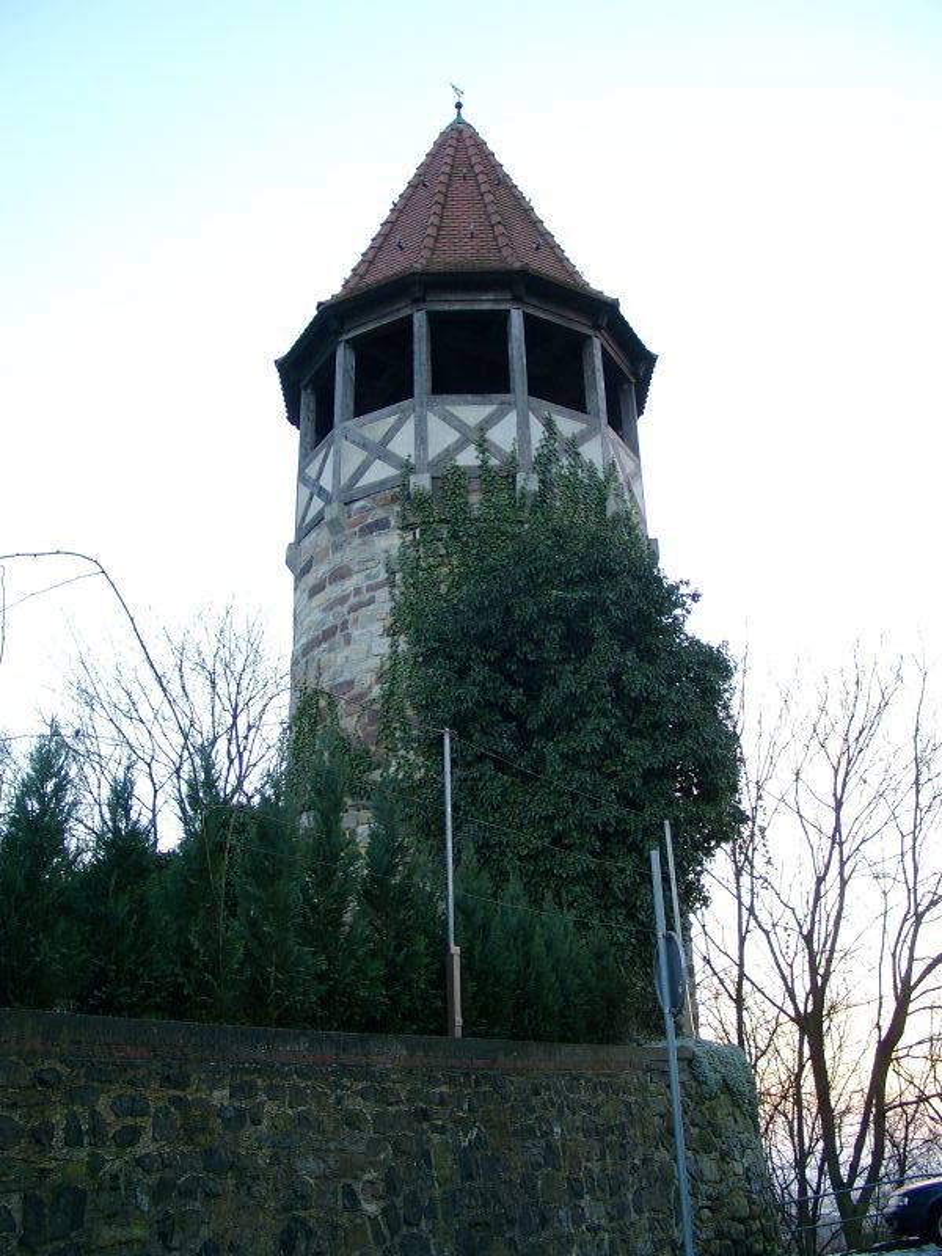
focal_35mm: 34
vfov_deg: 54.0
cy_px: 628
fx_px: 1234
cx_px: 471
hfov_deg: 41.8
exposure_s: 1/62.3
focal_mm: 7.13
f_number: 2
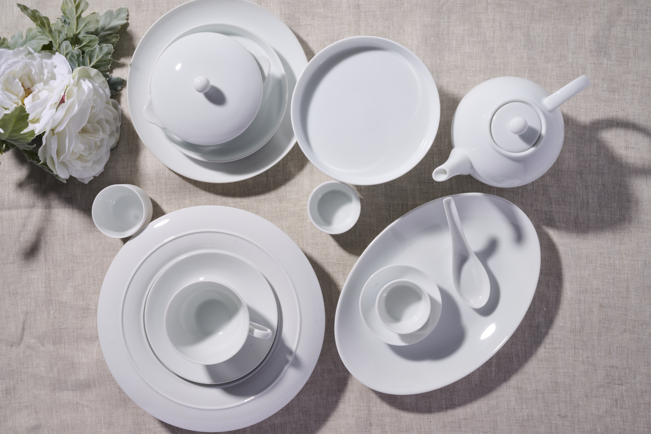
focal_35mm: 49
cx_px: 326
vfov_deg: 27.5
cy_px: 217
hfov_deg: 40.3
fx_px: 886
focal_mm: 49
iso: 50
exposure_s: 1/100
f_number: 20
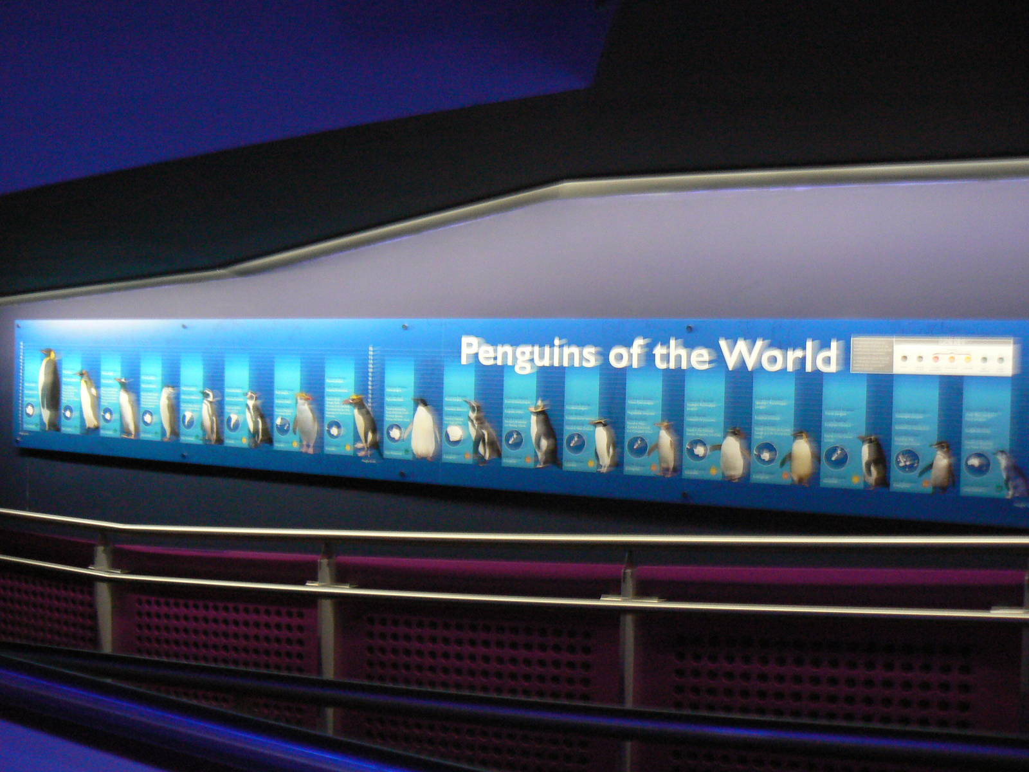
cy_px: 386
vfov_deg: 39.7
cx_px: 514
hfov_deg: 51.4
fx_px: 1070
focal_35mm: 36
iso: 200
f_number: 2.8
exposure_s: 1/4
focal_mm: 6
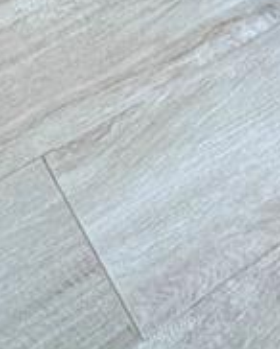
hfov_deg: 16.7
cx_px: -12
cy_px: -612
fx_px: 931
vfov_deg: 12.6
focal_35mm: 90
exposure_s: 1/60
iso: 160
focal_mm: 2.22
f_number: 2.2
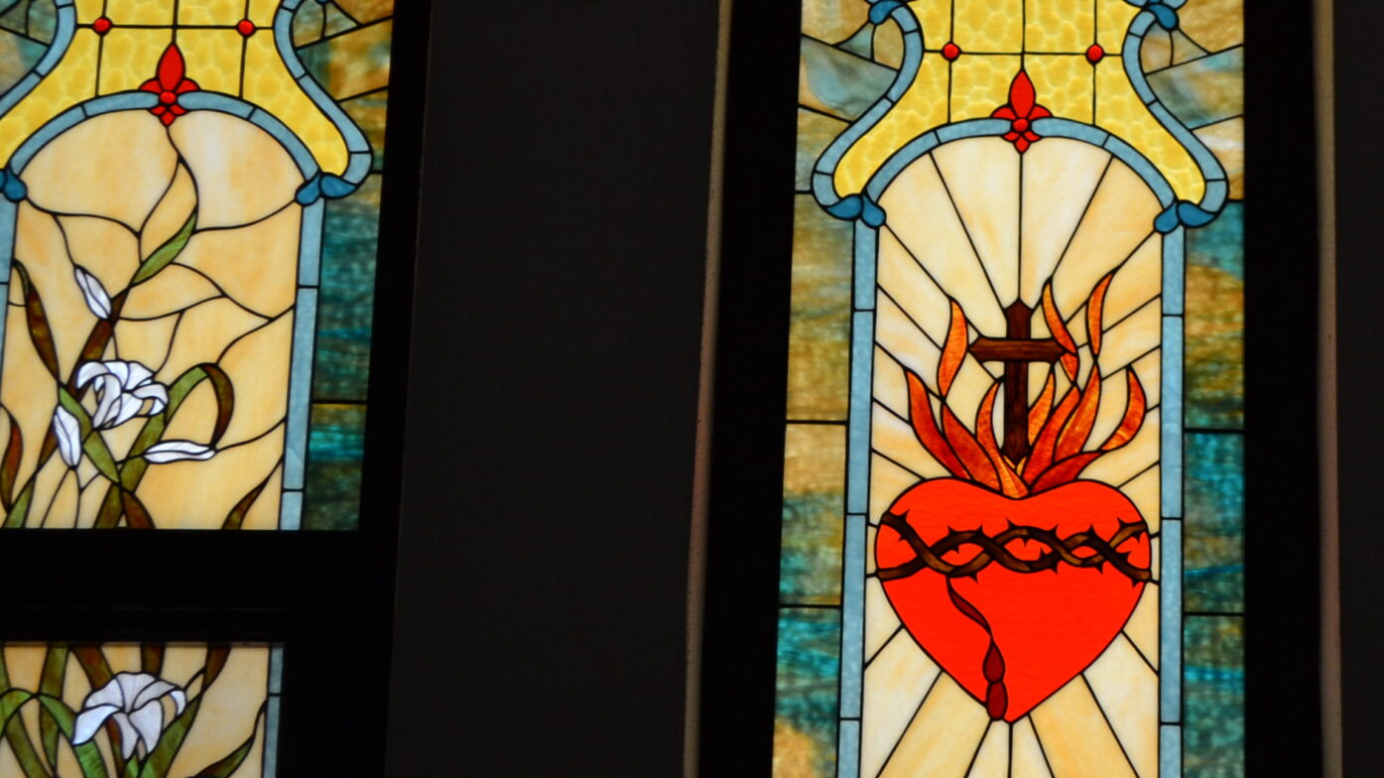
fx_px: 3704
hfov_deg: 21.0
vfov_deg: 12.0
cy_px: 358
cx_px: 1001
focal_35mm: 101
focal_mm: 35
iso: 400
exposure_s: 1/160
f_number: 5
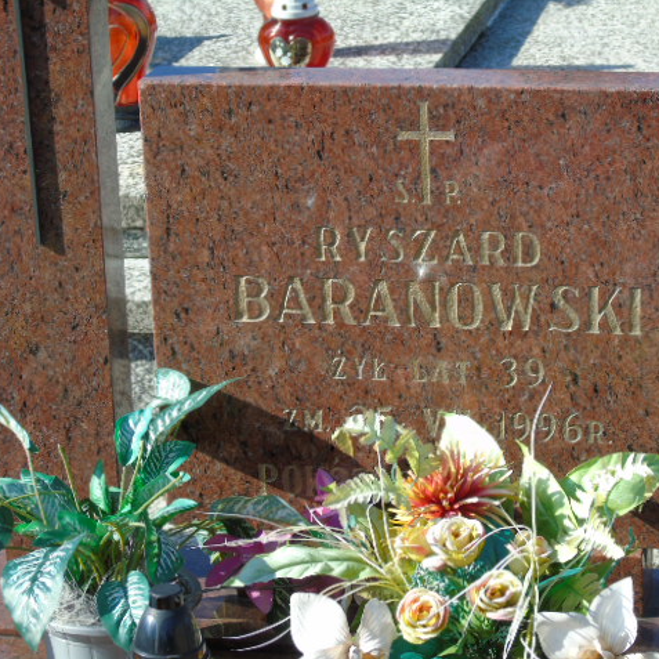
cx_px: 423
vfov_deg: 13.6
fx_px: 2757
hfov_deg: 13.6
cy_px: 330
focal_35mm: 128
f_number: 4.4
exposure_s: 1/250
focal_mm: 19
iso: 80
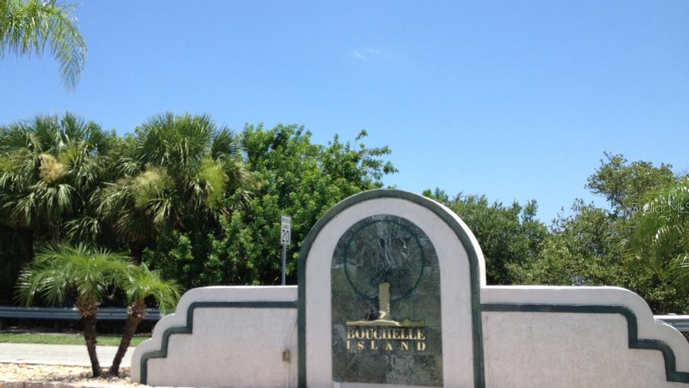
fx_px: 712
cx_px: 343
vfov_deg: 30.4
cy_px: 207
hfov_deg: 51.6
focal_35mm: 39
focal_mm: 4.28
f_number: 2.4
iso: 50
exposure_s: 1/1381
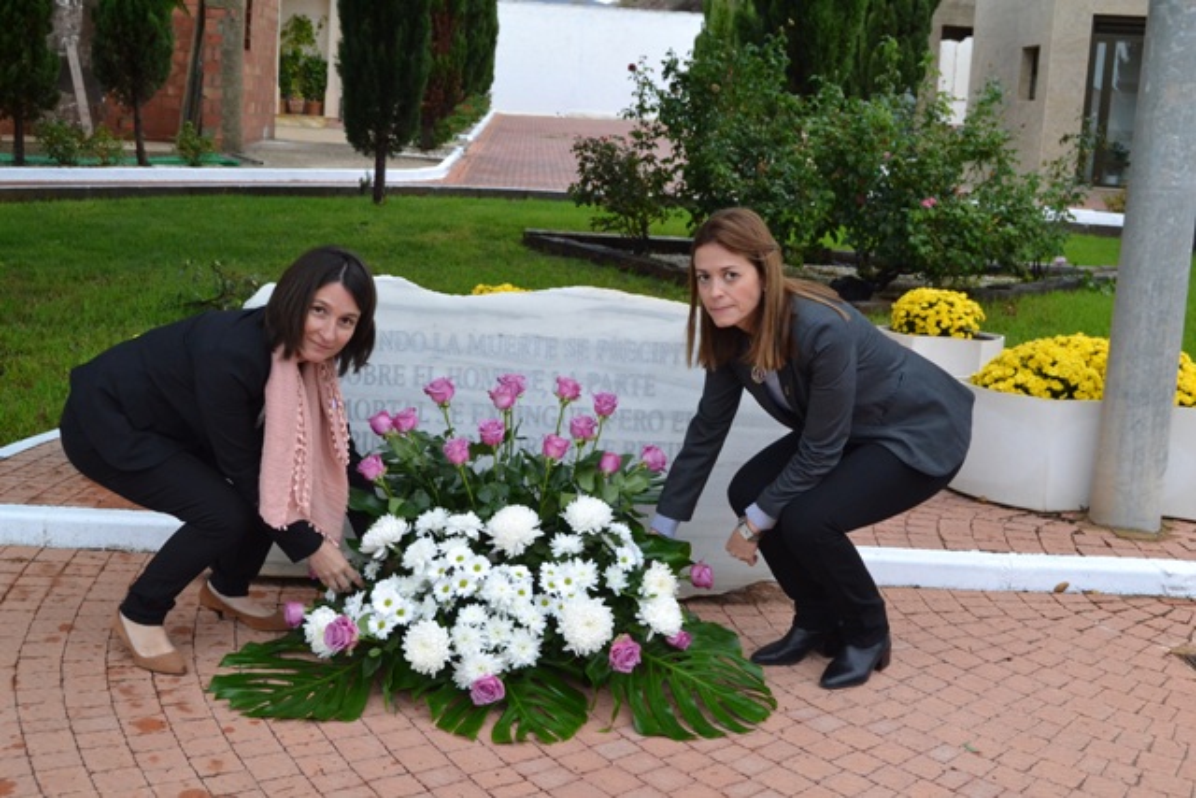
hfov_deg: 42.3
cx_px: 598
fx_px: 1545
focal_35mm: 46
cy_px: 399
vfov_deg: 29.0
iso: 1600
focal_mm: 31
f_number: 7.1
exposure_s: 1/160
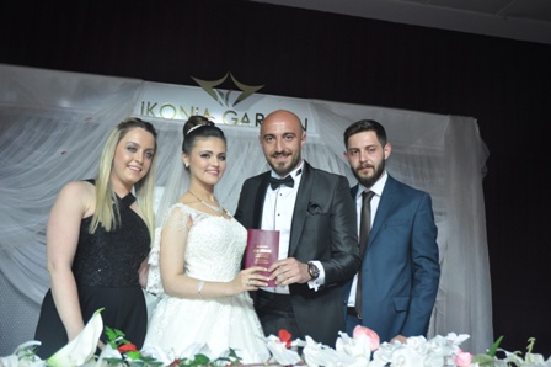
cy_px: 184
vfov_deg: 35.4
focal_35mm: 38
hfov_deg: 51.3
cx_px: 276
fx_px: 574
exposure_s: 1/125
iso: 560
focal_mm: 25
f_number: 3.8
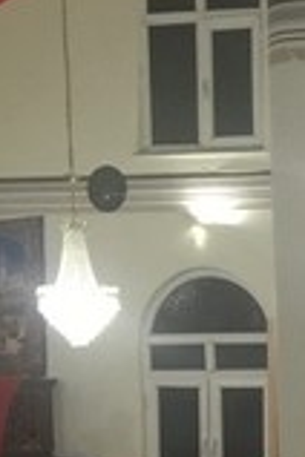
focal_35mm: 127
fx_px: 1614
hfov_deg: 10.5
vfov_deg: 14.9
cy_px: 690
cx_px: 406
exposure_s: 1/15
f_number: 2.2
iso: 100
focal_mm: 4.15
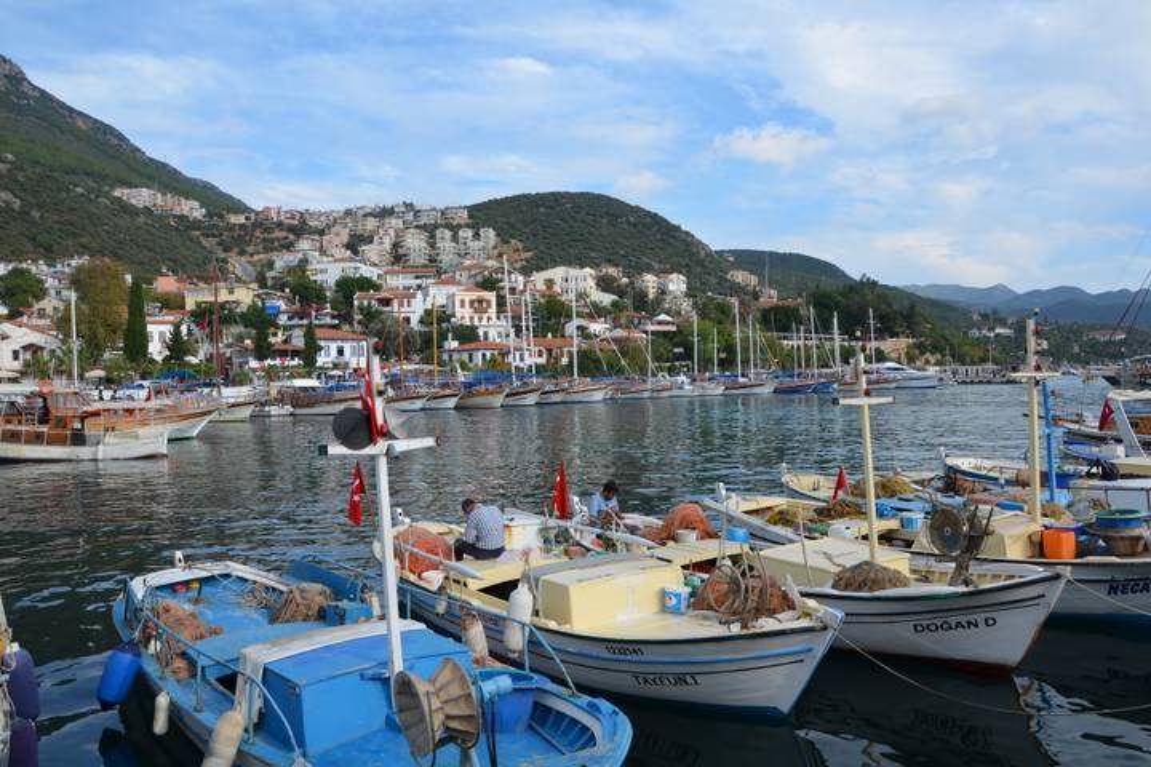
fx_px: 863
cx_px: 576
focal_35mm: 27
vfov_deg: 47.9
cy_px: 384
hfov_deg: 67.4
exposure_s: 1/250
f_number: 8
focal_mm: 18
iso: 110
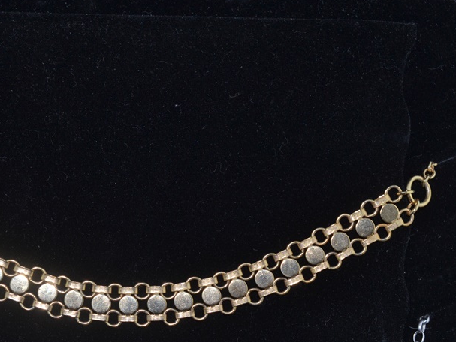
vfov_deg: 15.5
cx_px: 144
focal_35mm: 95
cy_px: 243
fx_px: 1252
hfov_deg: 20.6
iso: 100
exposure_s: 1/60
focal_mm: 40
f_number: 8
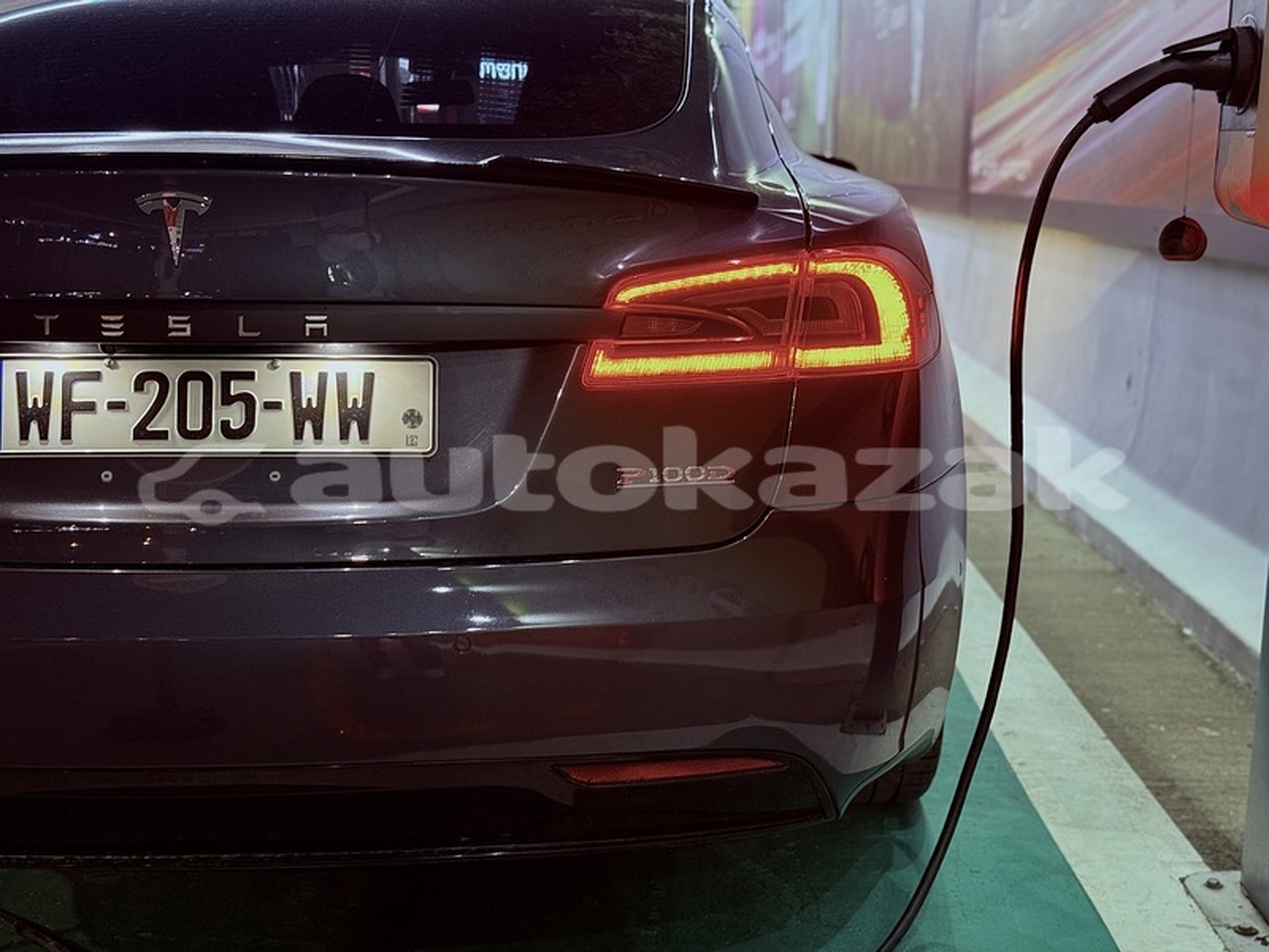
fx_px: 1760
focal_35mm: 48
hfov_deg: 39.7
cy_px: 476
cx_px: 634
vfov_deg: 30.3
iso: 320
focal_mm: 6.76
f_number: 1.78
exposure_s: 1/33
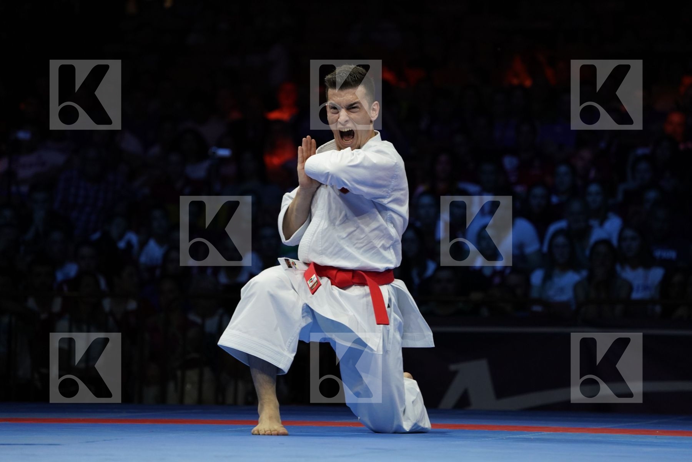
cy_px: 231
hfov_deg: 9.4
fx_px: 4190
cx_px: 346
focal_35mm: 218
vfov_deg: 6.3
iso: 1600
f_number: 5.6
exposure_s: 1/500
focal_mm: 218
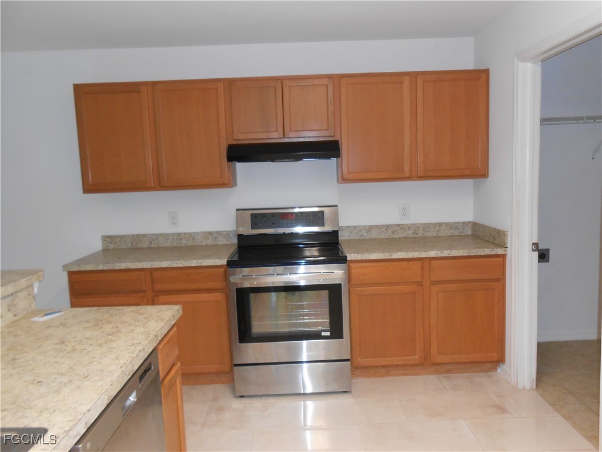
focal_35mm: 26
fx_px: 452
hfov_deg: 67.3
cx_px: 301
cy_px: 226
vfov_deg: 53.1
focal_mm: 4.6
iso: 250
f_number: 3.5
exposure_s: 1/25
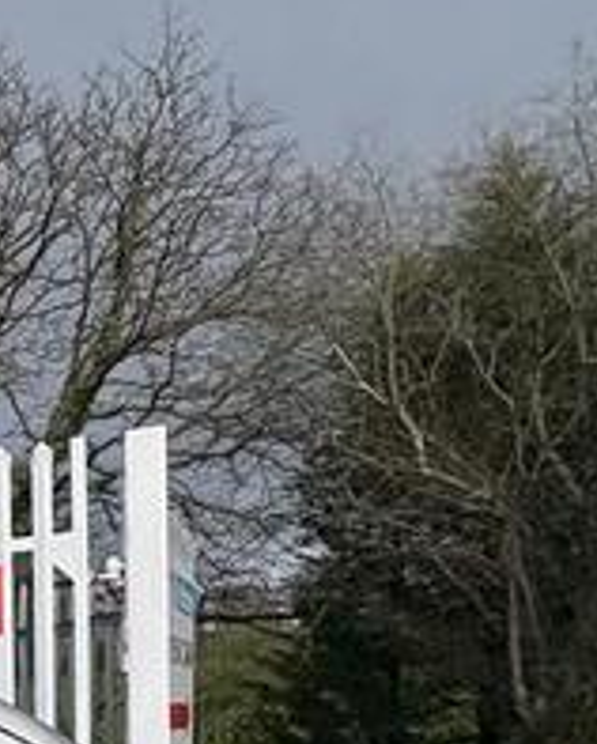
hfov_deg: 19.1
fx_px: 1367
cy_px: 978
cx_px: -457
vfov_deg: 25.9
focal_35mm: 62
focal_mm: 2.22
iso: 50
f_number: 2.2
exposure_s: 1/3106
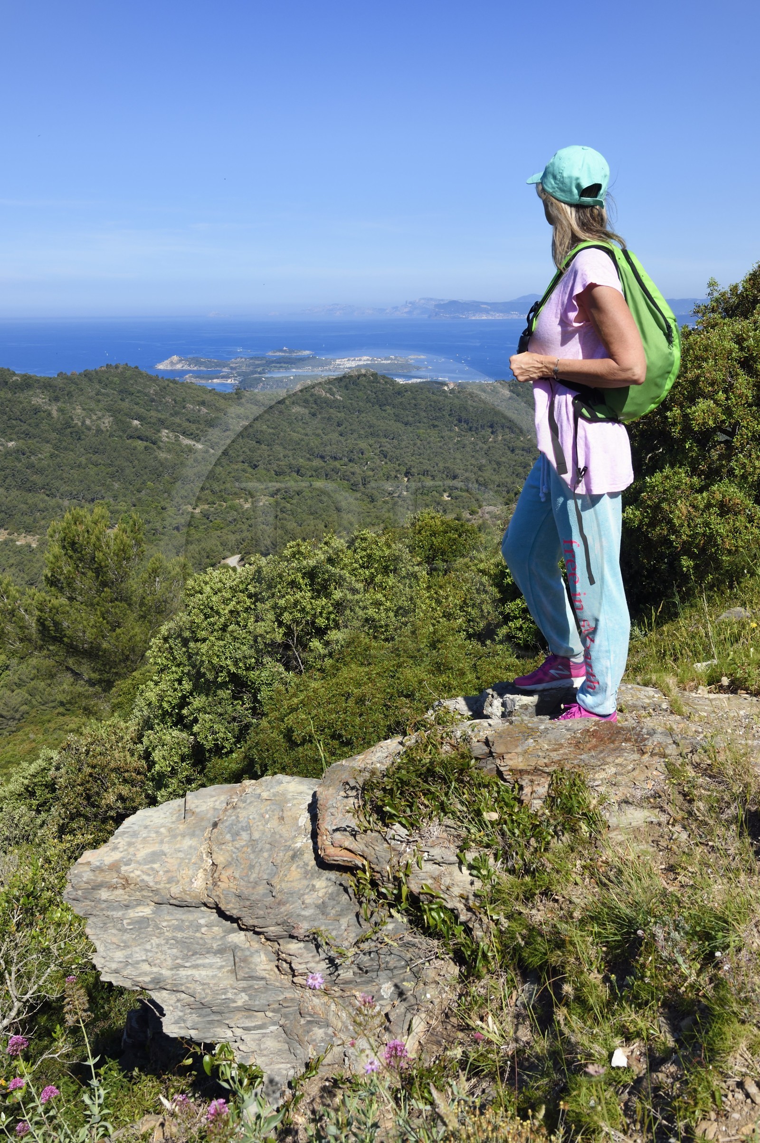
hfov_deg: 38.8
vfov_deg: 55.8
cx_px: 380
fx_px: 1078
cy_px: 572
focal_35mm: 34
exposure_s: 1/250
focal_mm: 34
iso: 200
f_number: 14
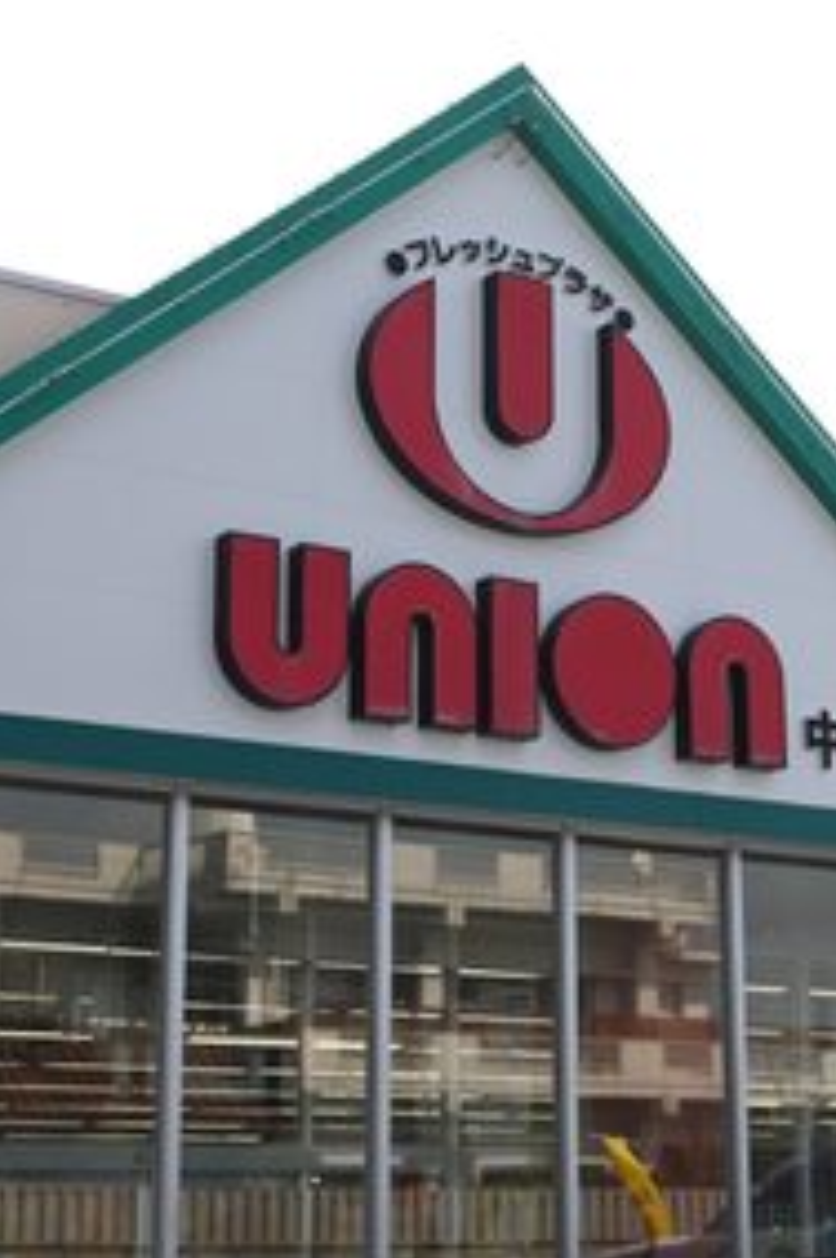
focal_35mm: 74
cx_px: 718
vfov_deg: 27.4
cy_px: 551
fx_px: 2584
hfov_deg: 18.1
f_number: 16
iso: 400
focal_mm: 34
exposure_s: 1/250
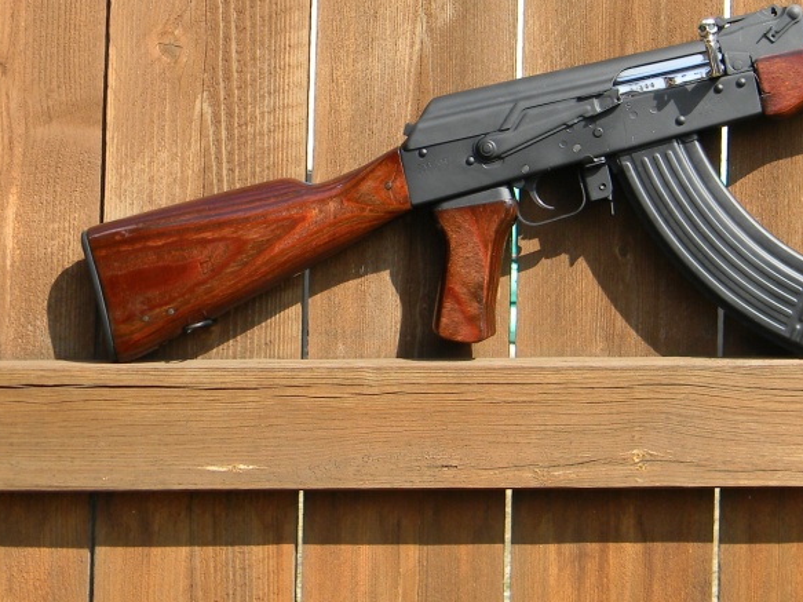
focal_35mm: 72
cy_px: 191
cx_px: 690
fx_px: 1670
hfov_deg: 26.3
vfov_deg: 20.4
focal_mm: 7.3
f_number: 3.8
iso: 80
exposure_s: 1/328
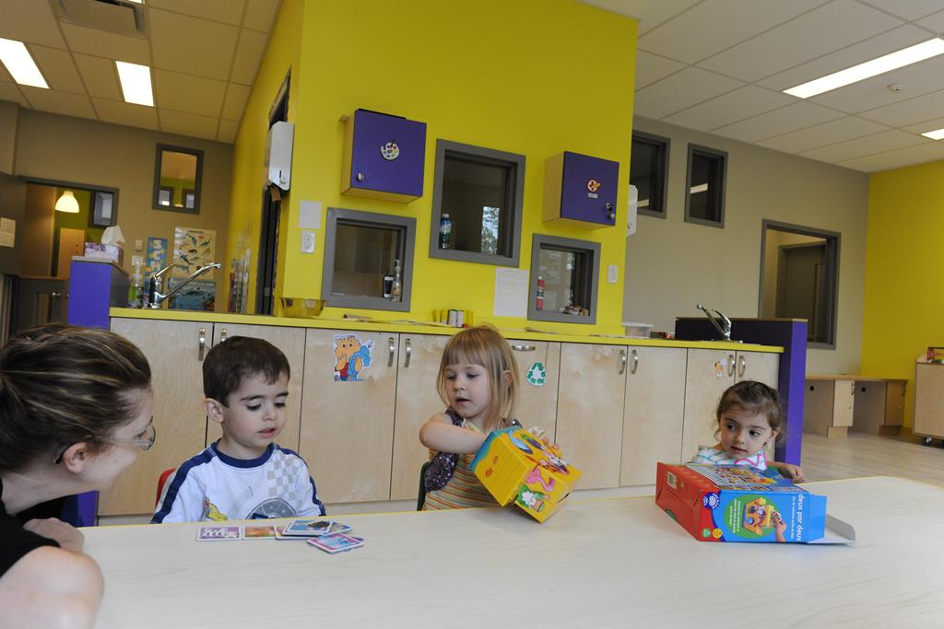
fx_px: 629
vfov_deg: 53.1
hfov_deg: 73.7
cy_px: 314
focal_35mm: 24
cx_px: 472
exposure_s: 1/250
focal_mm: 24
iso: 1600
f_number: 7.1
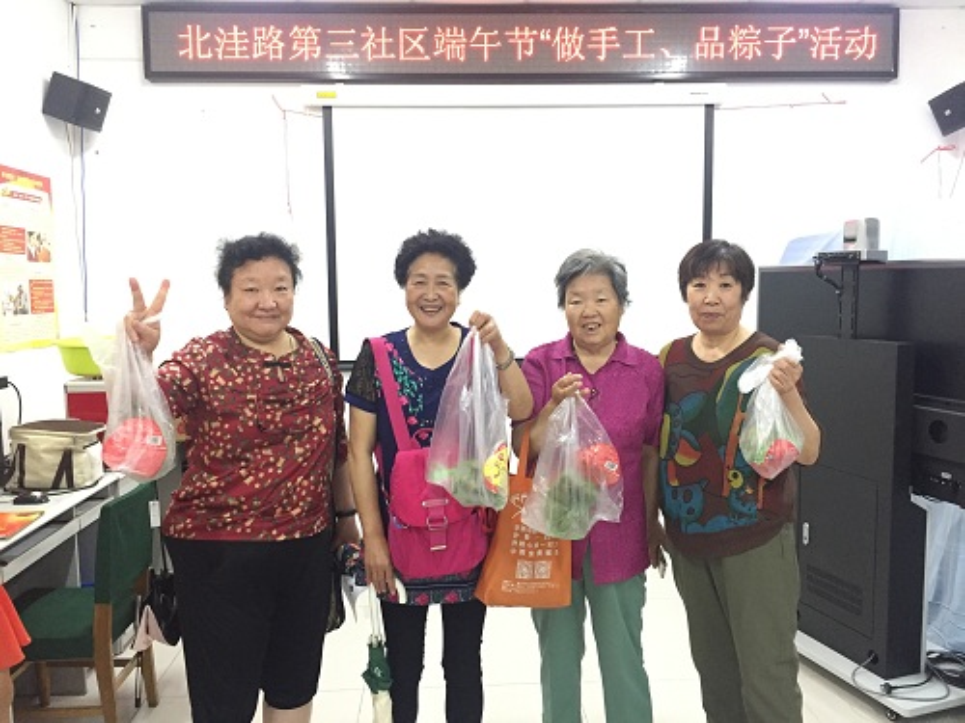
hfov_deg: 61.7
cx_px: 482
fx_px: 808
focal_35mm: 29
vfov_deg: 48.2
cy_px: 362
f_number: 2.2
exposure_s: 1/25
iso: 250
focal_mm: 4.15
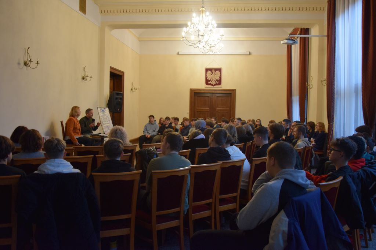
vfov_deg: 41.7
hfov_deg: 59.5
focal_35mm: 32
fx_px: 329
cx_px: 188
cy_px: 125
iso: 1250
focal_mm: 21
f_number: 3.8
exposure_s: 1/60
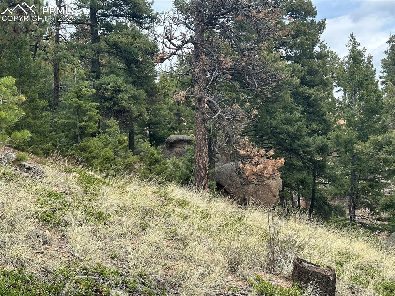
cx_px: 198
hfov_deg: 39.7
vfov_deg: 30.2
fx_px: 547
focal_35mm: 48
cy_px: 148
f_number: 1.78
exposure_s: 1/1339
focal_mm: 6.86
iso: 64
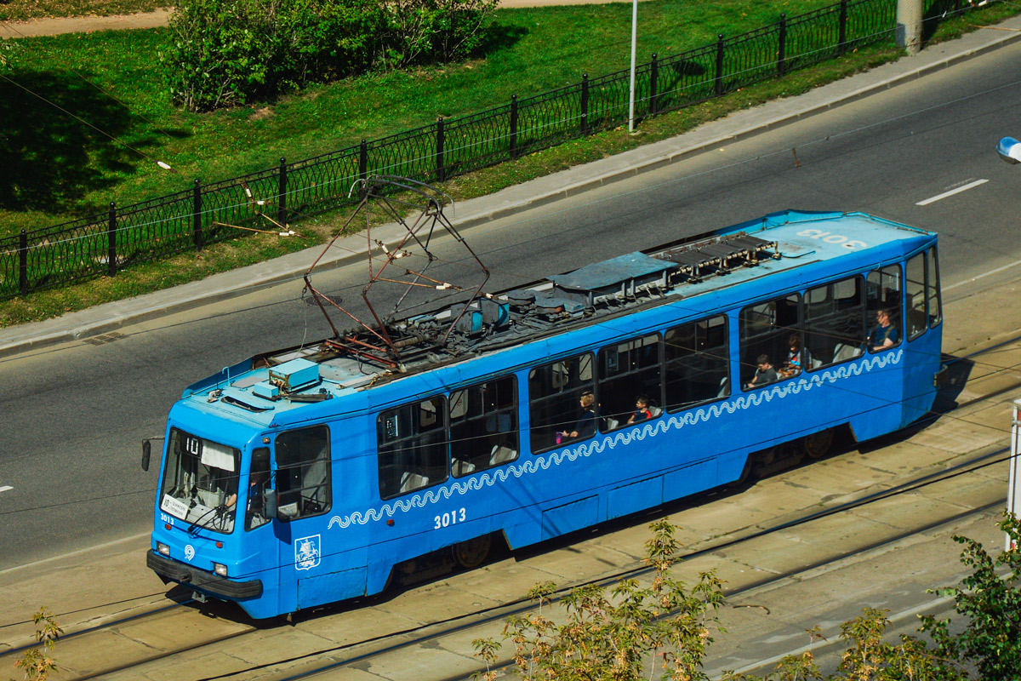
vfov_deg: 9.1
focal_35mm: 150
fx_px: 4254
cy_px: 340
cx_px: 510
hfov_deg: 13.7
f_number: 7.1
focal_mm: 100
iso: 100
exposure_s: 1/1000
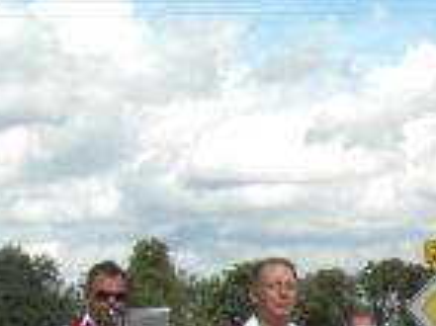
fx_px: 2089
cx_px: 878
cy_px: 495
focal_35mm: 166
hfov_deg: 10.8
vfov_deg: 8.7
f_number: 4
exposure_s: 1/800
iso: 80
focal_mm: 7.9
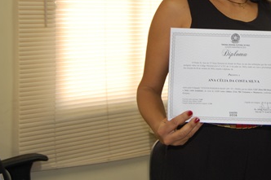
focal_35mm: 65
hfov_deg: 30.4
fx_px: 489
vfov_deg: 20.6
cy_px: 30
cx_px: 209
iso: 400
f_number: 4
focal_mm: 24
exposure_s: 1/60
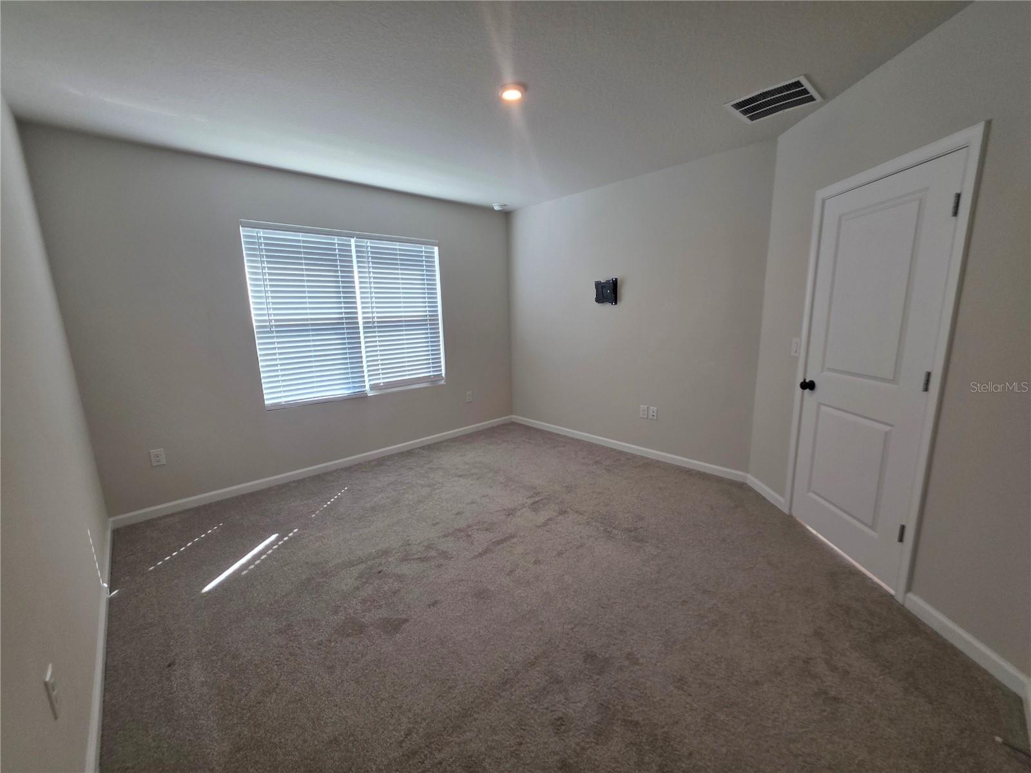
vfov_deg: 89.9
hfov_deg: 106.2
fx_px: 387
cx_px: 516
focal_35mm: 13
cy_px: 386
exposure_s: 1/120
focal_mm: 2.2
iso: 100
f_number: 1.9
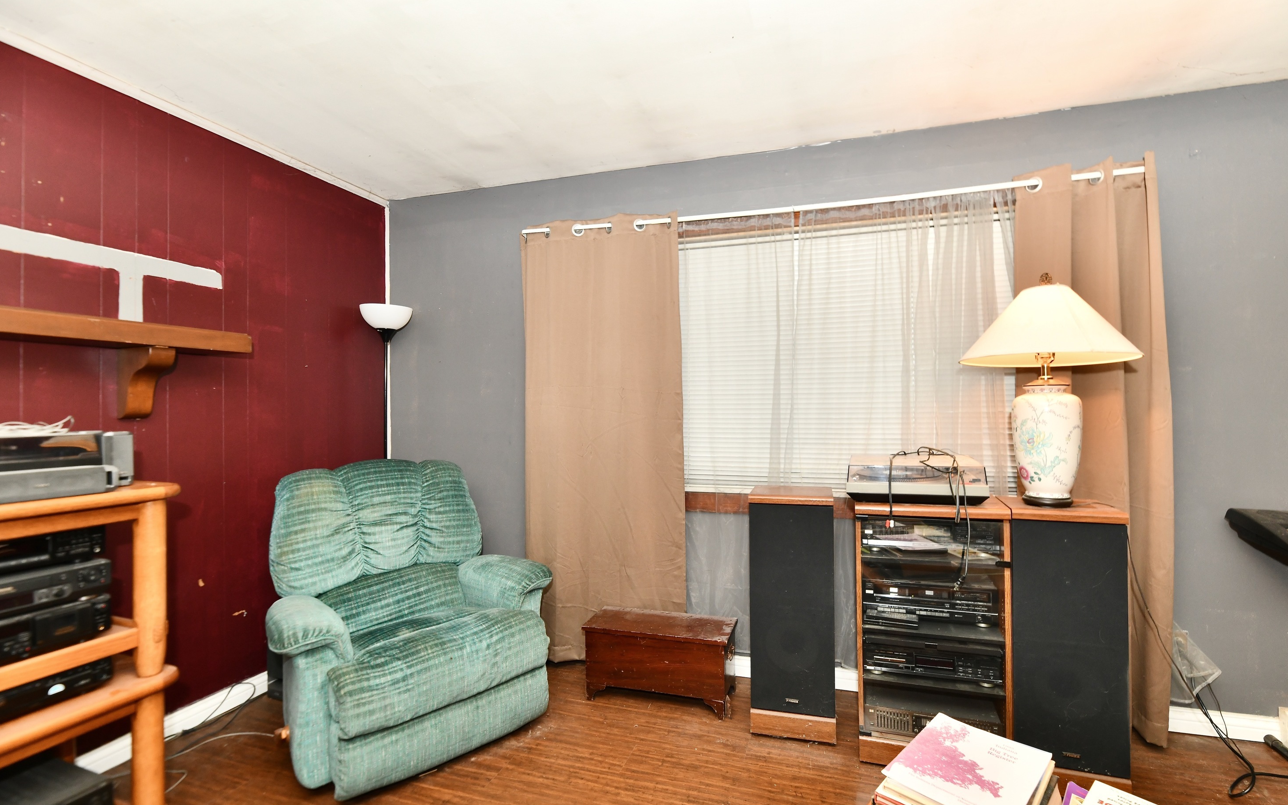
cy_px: 441
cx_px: 633
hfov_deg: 101.5
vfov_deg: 74.6
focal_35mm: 15
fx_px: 527
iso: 640
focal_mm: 14
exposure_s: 1/60
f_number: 6.3
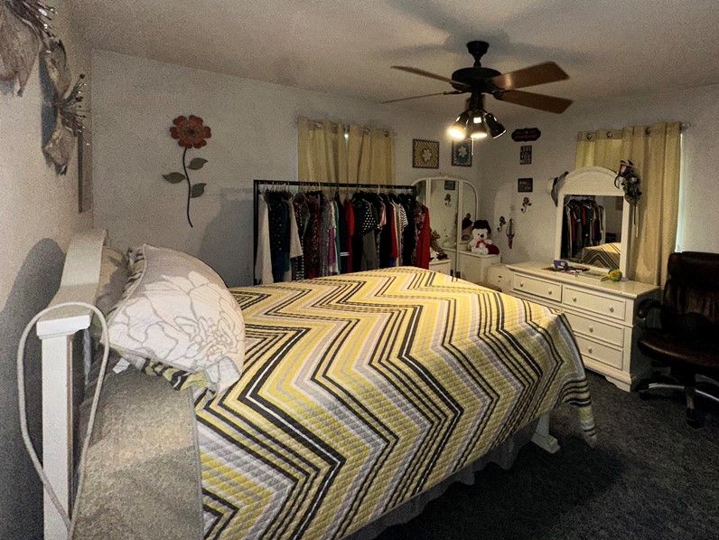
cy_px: 209
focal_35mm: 18
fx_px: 374
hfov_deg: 85.8
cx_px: 454
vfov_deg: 70.6
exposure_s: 1/60
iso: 200
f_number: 2.2
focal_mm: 2.22
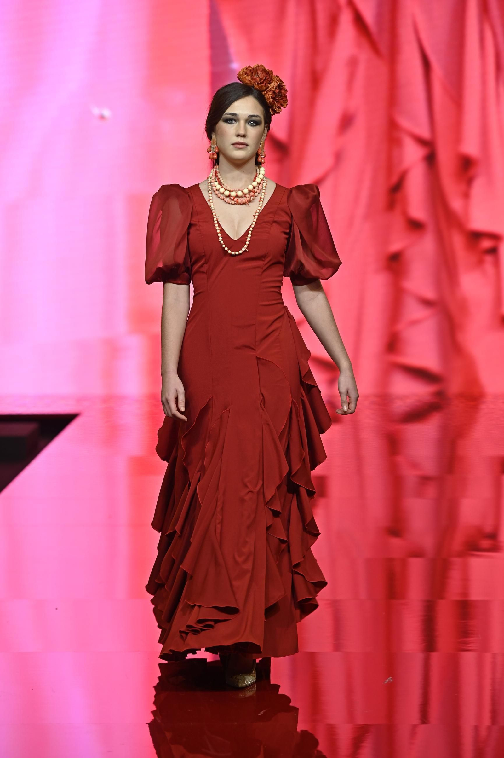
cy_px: 379
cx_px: 252
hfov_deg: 12.2
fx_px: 2355
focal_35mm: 112
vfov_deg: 18.3
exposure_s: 1/250
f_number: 4
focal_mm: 112
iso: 400
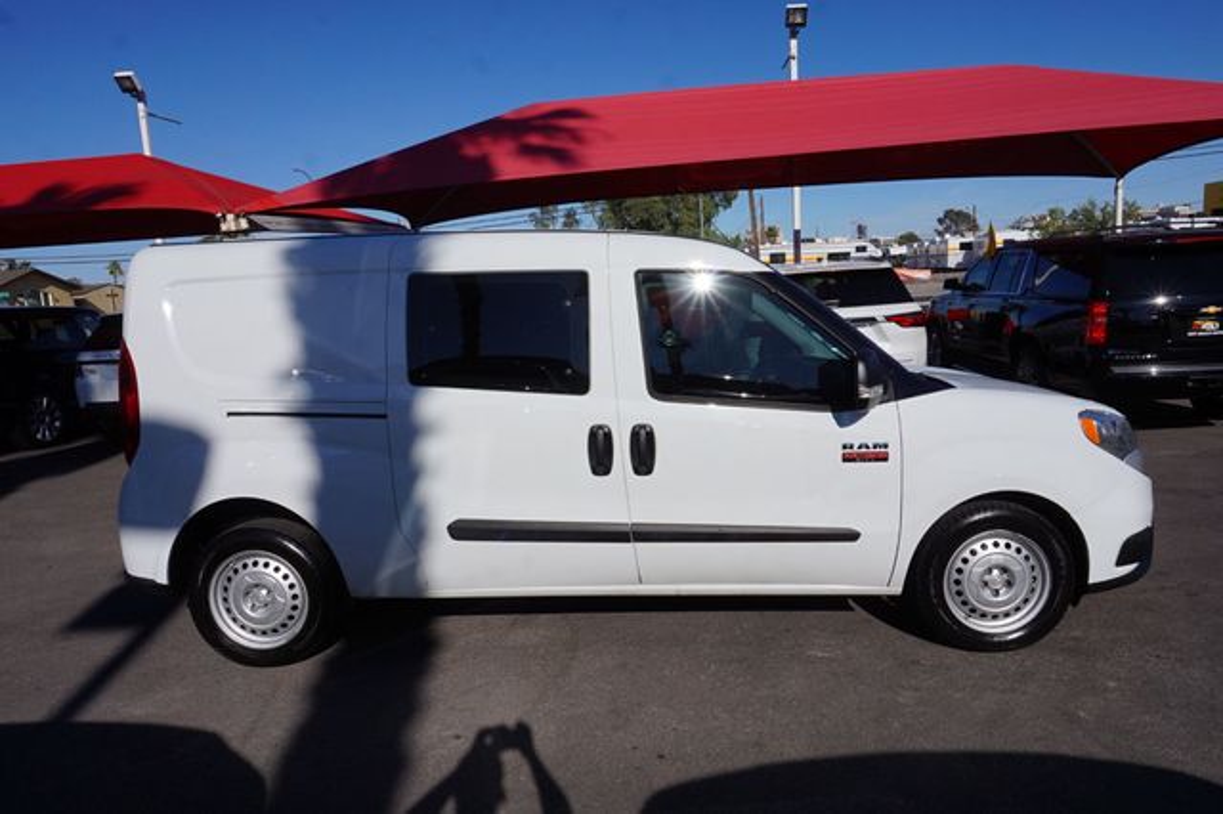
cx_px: 612
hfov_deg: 73.8
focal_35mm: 24
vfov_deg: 53.1
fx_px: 815
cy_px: 407
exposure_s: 1/250
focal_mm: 16
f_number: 14
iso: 100
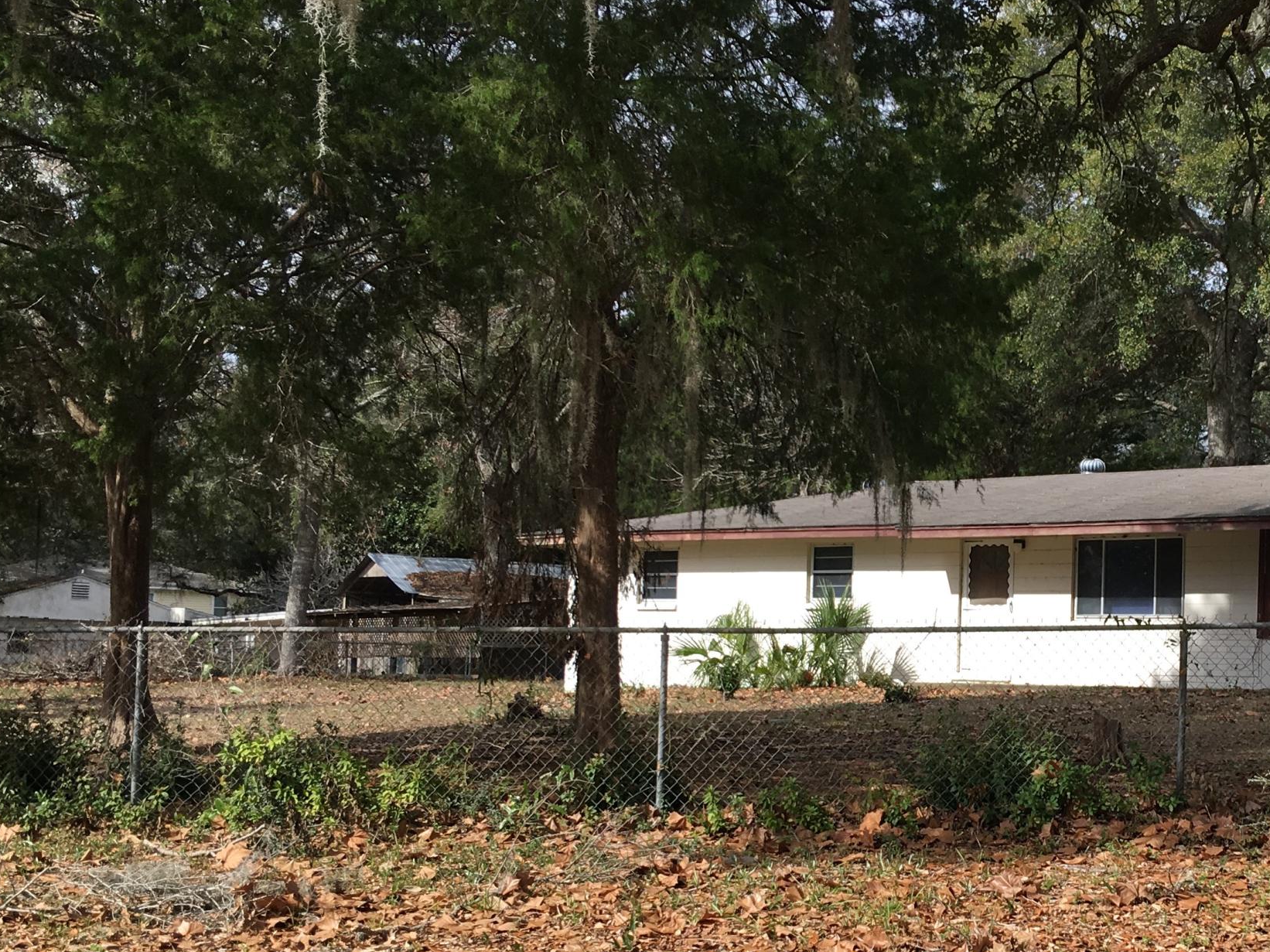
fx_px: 1944
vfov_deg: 27.4
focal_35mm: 53
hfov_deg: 35.0
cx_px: 1016
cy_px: 595
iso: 25
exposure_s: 1/974
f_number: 2.2
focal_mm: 4.15
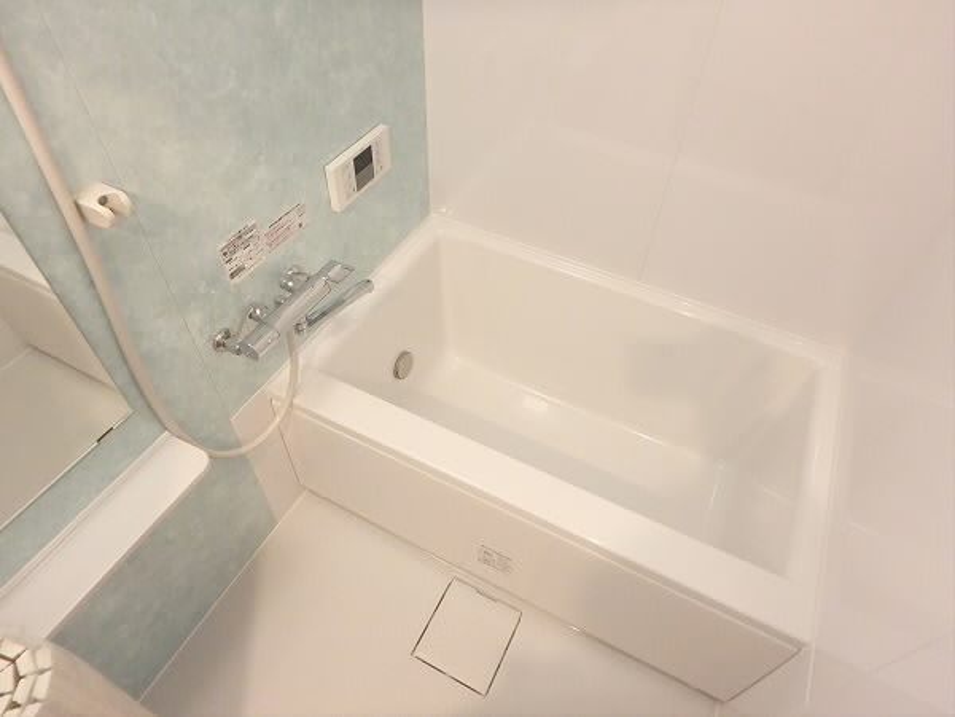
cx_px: 478
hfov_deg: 79.0
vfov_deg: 63.4
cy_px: 358
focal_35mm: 21
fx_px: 579
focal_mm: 3.7
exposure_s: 1/25
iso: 800
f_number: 3.5
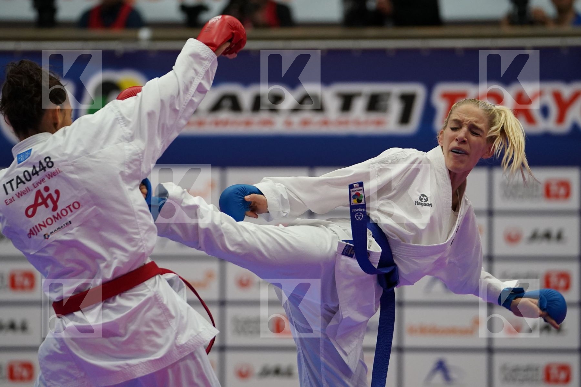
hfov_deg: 7.5
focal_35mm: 273
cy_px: 194
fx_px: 4406
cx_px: 290
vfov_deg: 5.0
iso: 2500
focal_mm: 182
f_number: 2.8
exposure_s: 1/1000
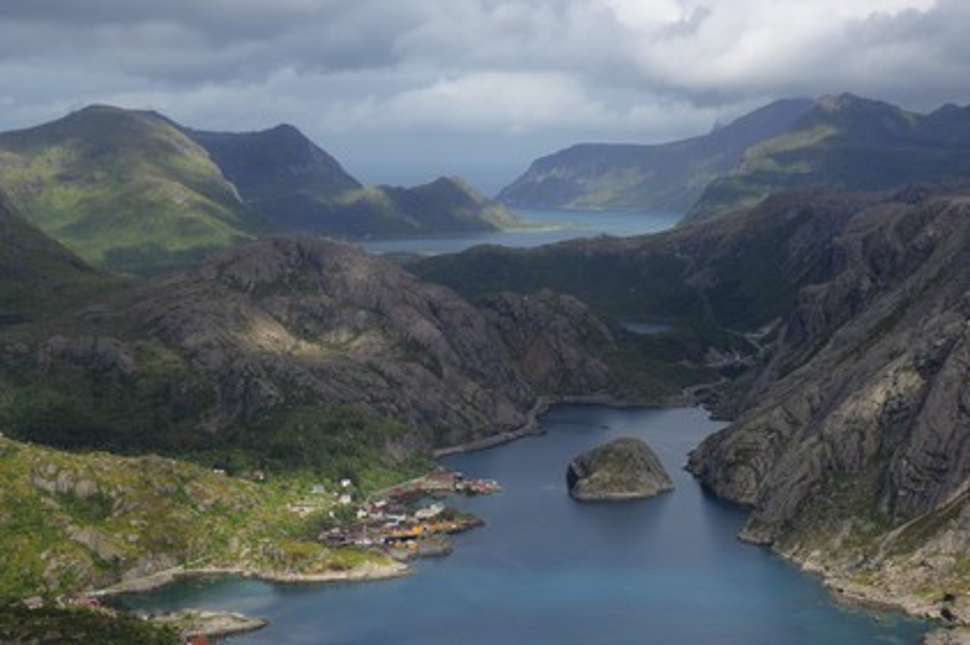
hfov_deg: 28.1
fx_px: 1938
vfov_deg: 18.9
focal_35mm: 72
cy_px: 322
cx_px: 485
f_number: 3.5
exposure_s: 1/1250
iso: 100
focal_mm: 48
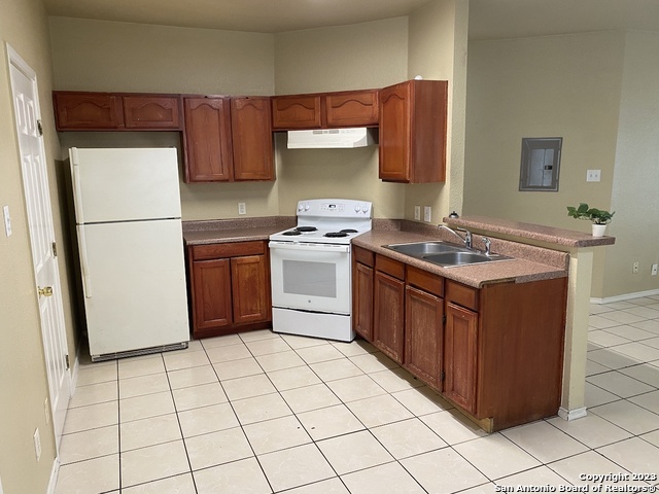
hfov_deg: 67.3
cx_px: 330
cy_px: 247
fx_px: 495
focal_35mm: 26
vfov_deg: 53.1
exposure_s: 1/60
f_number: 1.8
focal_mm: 4.25
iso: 125
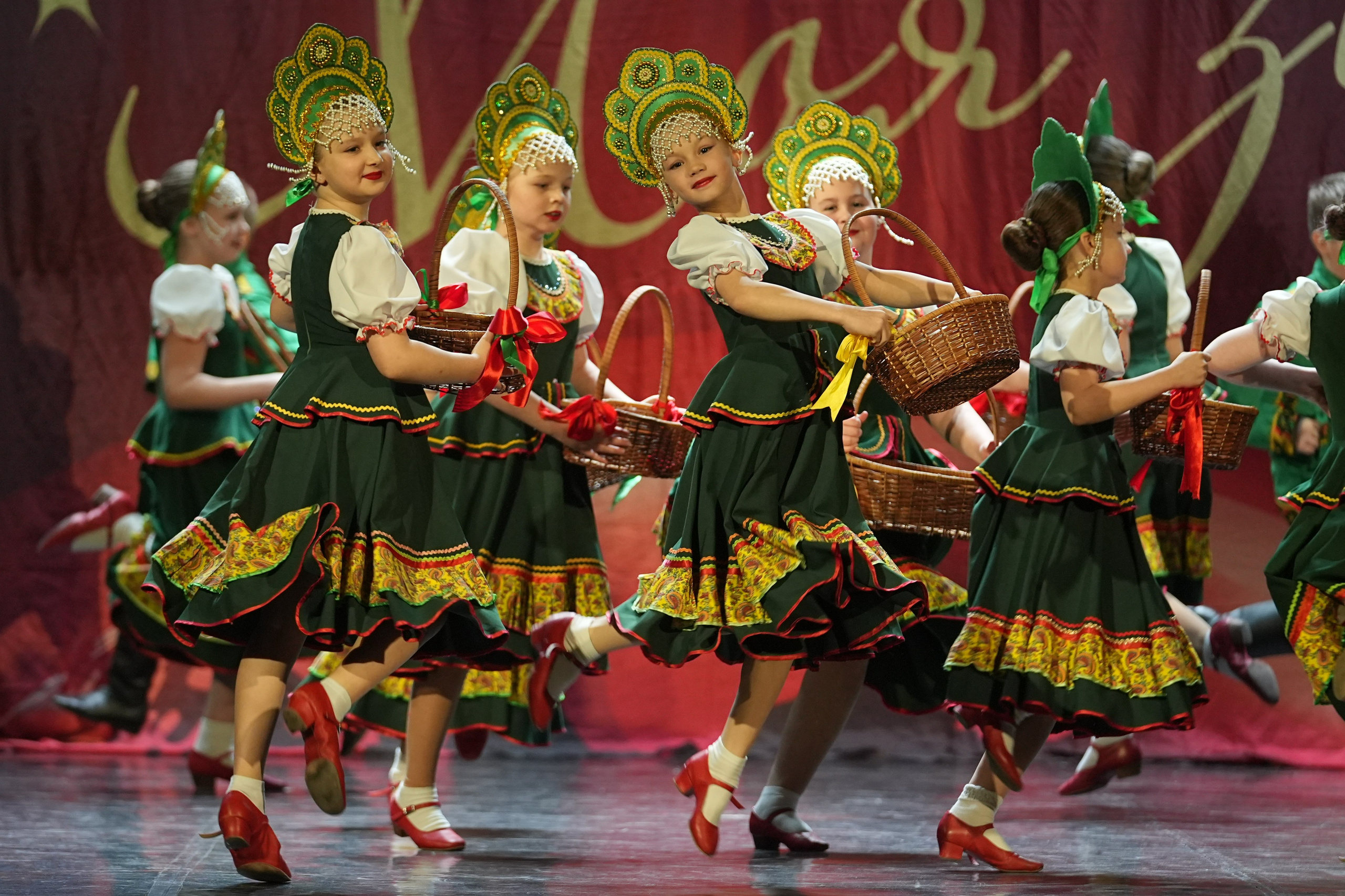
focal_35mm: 232
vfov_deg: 5.9
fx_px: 8668
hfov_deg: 8.9
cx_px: 672
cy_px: 448
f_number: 2.8
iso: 2000
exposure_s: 1/400
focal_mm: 155
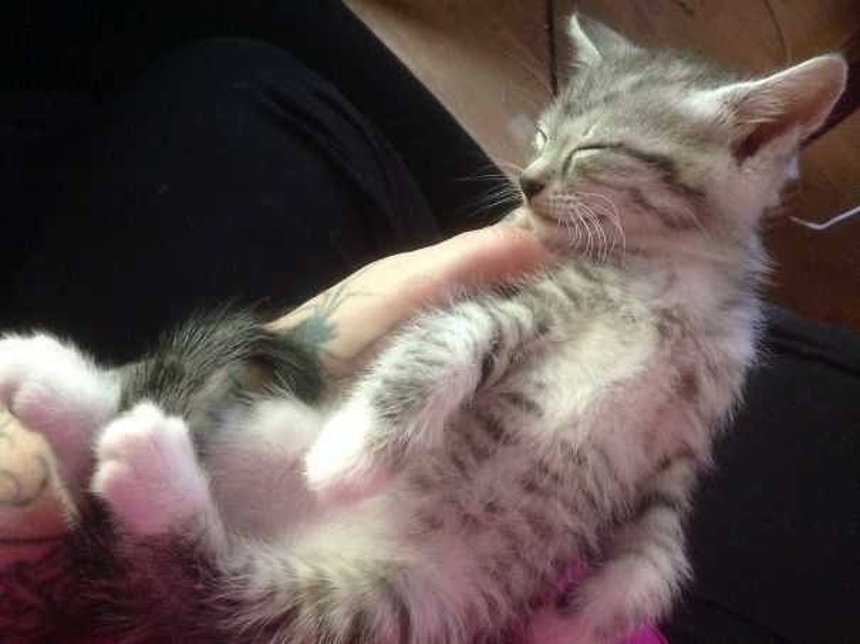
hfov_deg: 55.4
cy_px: 322
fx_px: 819
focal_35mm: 33
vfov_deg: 42.9
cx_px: 430
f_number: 2.4
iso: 500
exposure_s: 1/15
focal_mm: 4.12
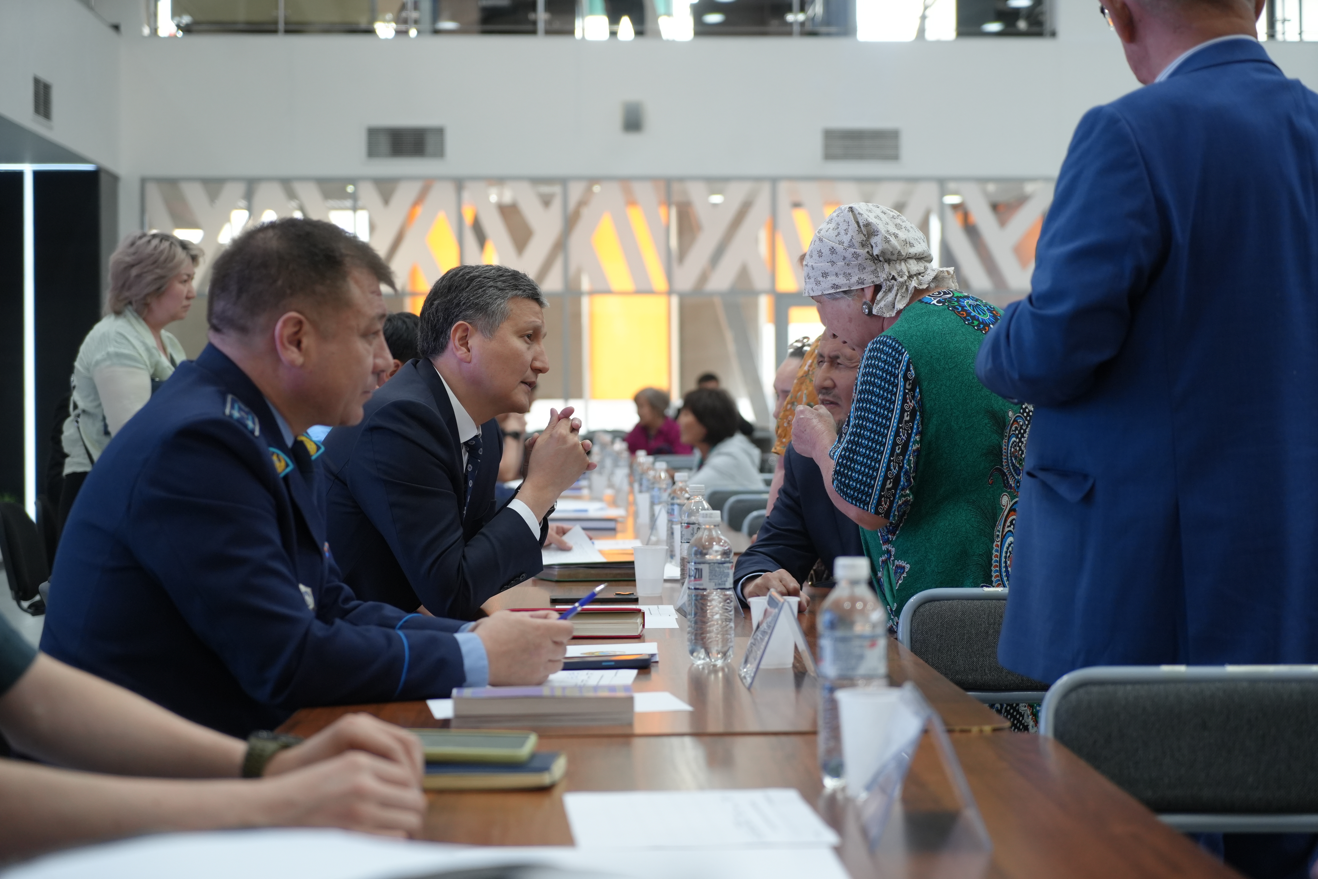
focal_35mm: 70
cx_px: 659
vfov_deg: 19.5
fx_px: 2563
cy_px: 440
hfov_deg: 28.8
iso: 1250
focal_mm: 70
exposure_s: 1/160
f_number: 4
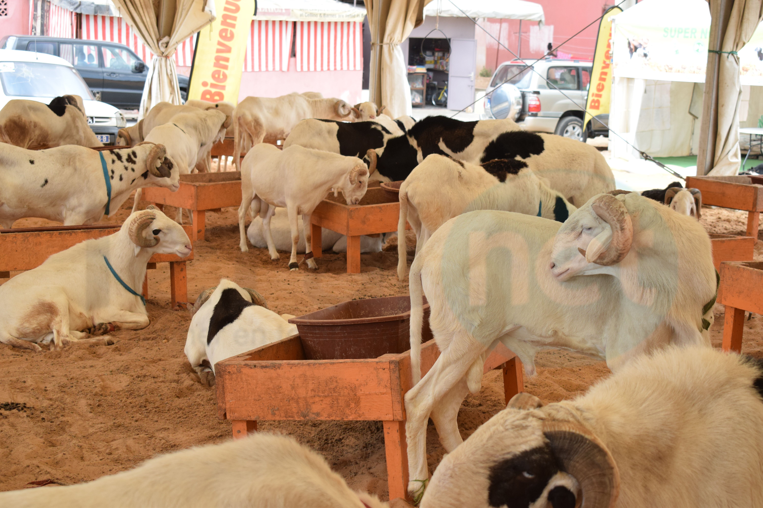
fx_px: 1462
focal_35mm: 69
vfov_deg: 19.7
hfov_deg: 29.2
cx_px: 382
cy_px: 254
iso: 640
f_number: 7.1
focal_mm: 46
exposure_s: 1/250
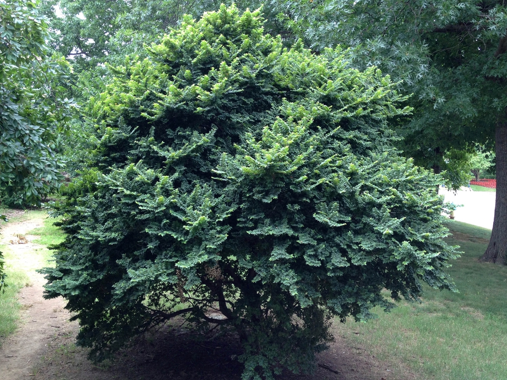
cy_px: 174
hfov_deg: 47.9
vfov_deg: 36.8
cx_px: 255
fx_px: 571
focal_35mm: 39
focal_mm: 4.28
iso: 80
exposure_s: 1/120
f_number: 2.4
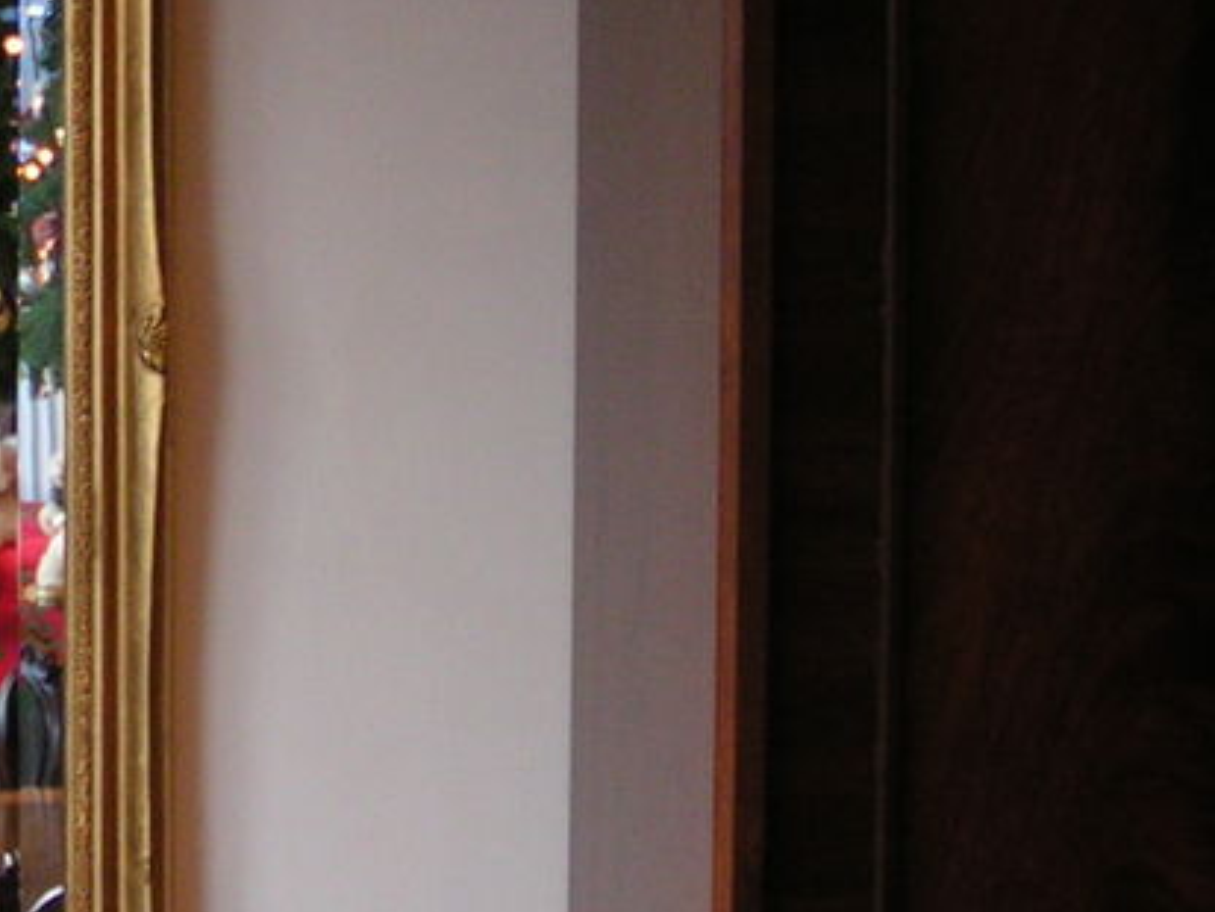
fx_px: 4038
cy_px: 266
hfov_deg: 16.8
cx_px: 46
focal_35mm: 115
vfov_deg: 12.9
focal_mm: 5.8
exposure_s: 1/40
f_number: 2.8
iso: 100
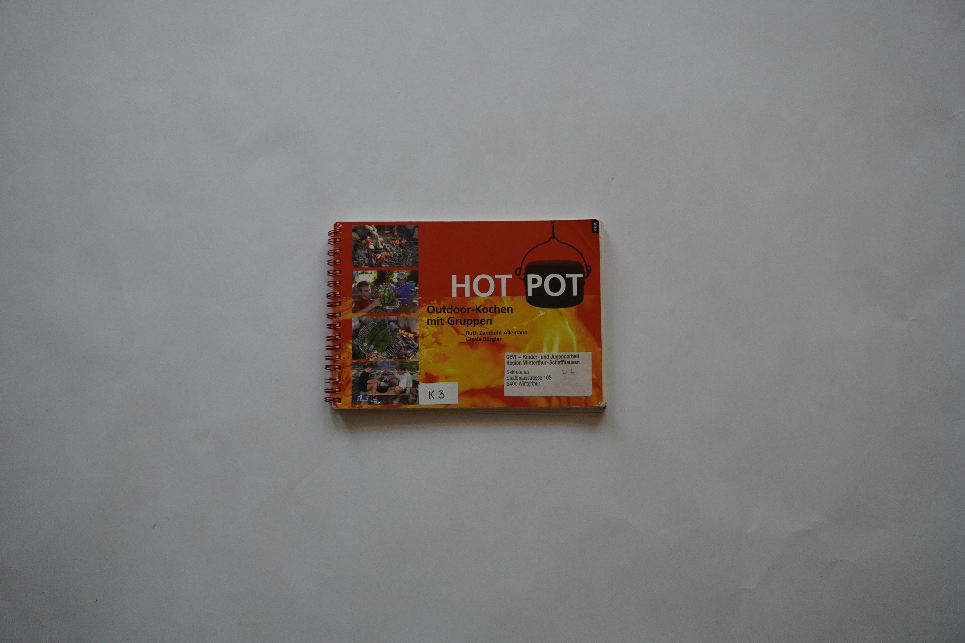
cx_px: 482
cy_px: 322
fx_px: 1327
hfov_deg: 40.0
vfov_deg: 27.3
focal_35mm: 50
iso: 640
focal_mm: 33
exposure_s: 1/160
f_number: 5
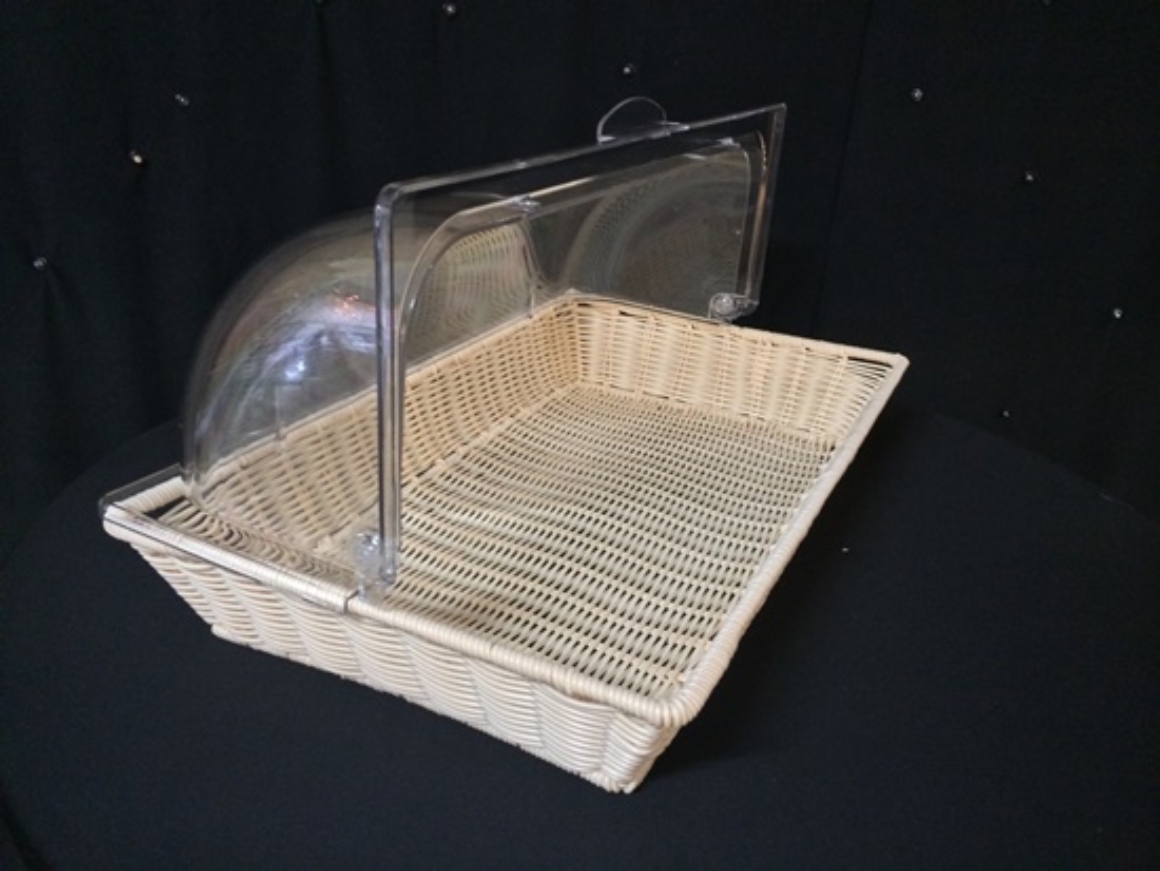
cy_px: 436
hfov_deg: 59.9
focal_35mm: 30
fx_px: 1006
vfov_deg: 46.8
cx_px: 580
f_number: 2.2
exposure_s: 1/24
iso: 320
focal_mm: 4.12
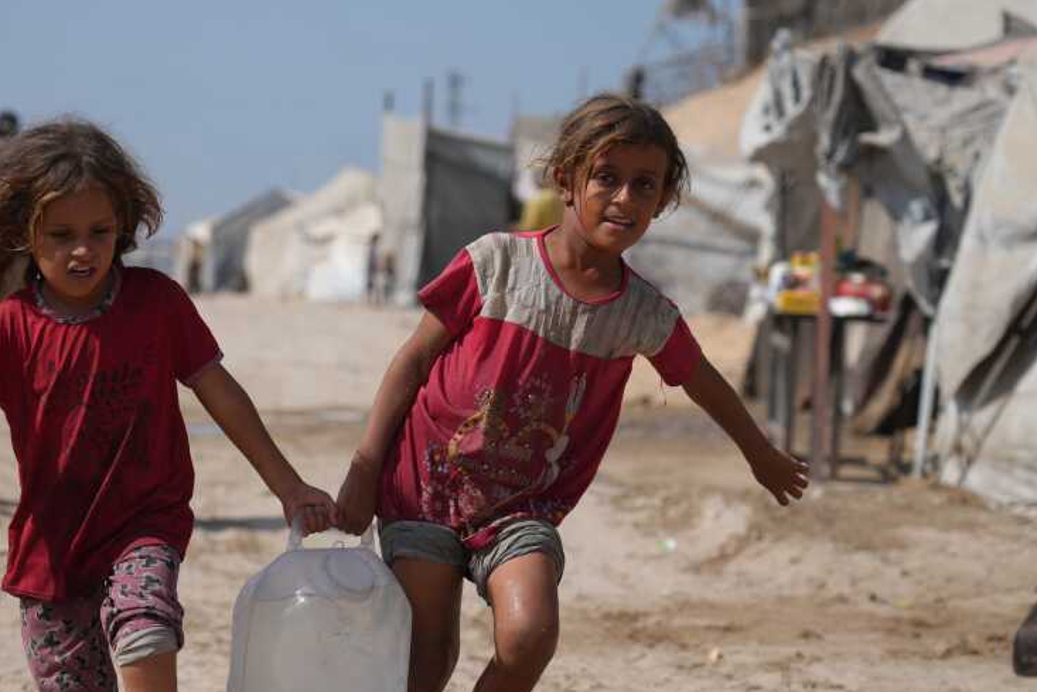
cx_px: 415
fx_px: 3889
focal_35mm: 135
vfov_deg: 10.2
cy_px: 425
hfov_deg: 15.2
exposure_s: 1/3200
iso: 250
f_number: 4.5
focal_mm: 90
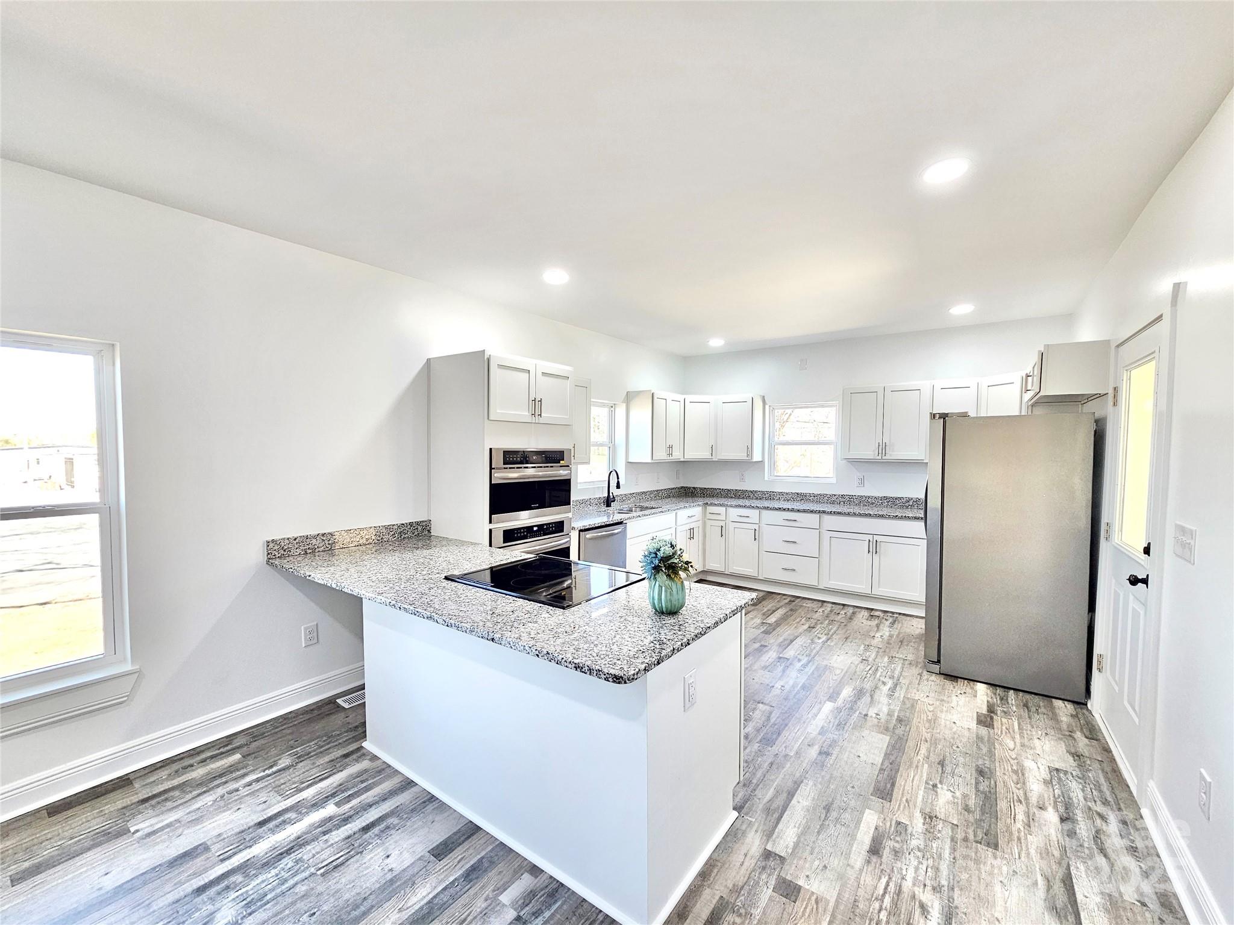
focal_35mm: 13
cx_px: 617
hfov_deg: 106.2
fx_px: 463
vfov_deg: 89.9
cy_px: 462
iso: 125
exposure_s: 1/60
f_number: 2.2
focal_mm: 2.2
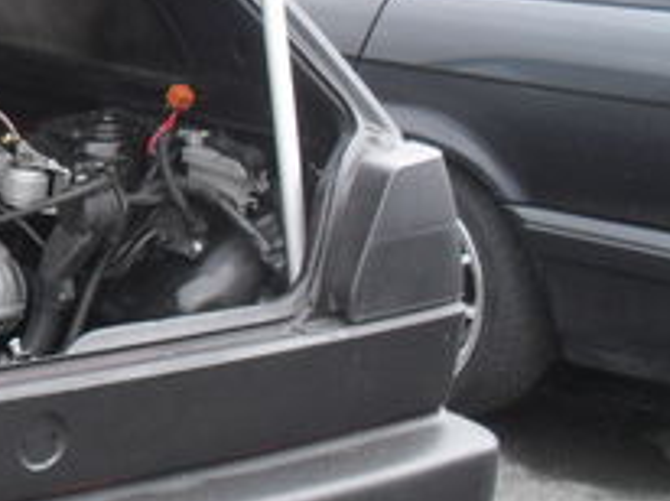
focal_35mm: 109
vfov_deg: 13.5
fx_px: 2107
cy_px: 137
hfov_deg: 16.3
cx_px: -364
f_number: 3.2
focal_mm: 6.3
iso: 100
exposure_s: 1/60
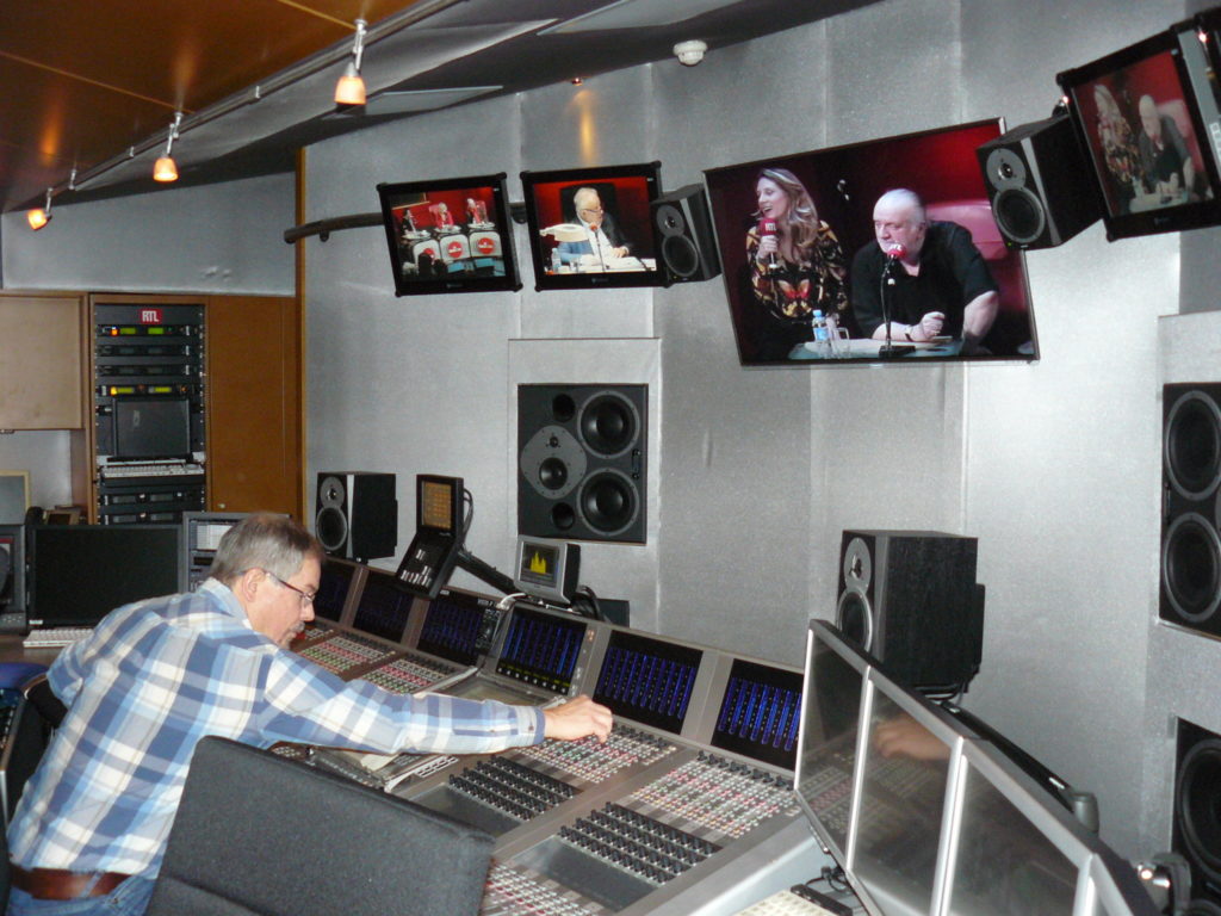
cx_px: 610
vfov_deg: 39.7
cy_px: 458
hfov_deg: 51.4
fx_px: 1270
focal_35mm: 36
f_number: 2.8
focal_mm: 6
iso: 320
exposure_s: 1/30
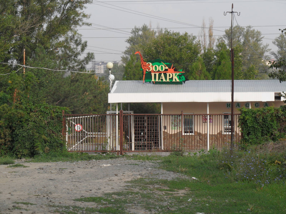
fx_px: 1239
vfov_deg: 9.9
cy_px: 107
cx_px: 143
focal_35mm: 150
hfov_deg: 13.2
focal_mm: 24.6
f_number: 6.2
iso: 80
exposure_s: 1/180
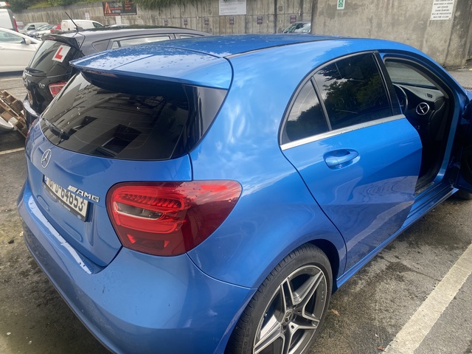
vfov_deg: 53.1
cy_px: 177
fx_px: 355
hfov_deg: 67.3
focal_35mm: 26
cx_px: 236
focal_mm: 4.25
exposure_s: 1/497
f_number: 1.8
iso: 32
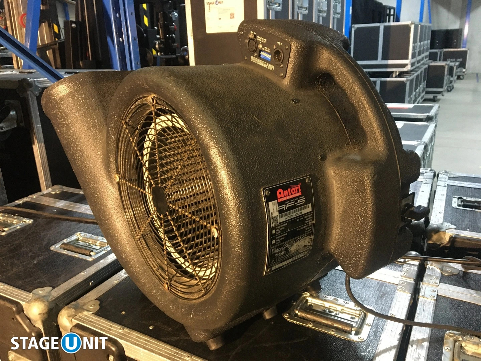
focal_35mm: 29
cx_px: 240
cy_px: 180
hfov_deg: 61.7
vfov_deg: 48.2
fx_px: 403
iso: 250
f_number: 2.2
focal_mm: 4.15
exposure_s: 1/17
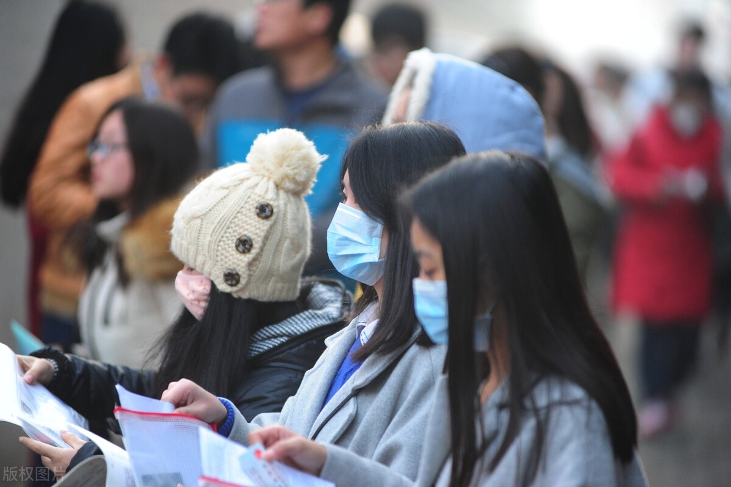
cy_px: 244
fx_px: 4059
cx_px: 366
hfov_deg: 10.3
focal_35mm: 200
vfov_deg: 6.9
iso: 1250
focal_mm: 200
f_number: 2.8
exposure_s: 1/400
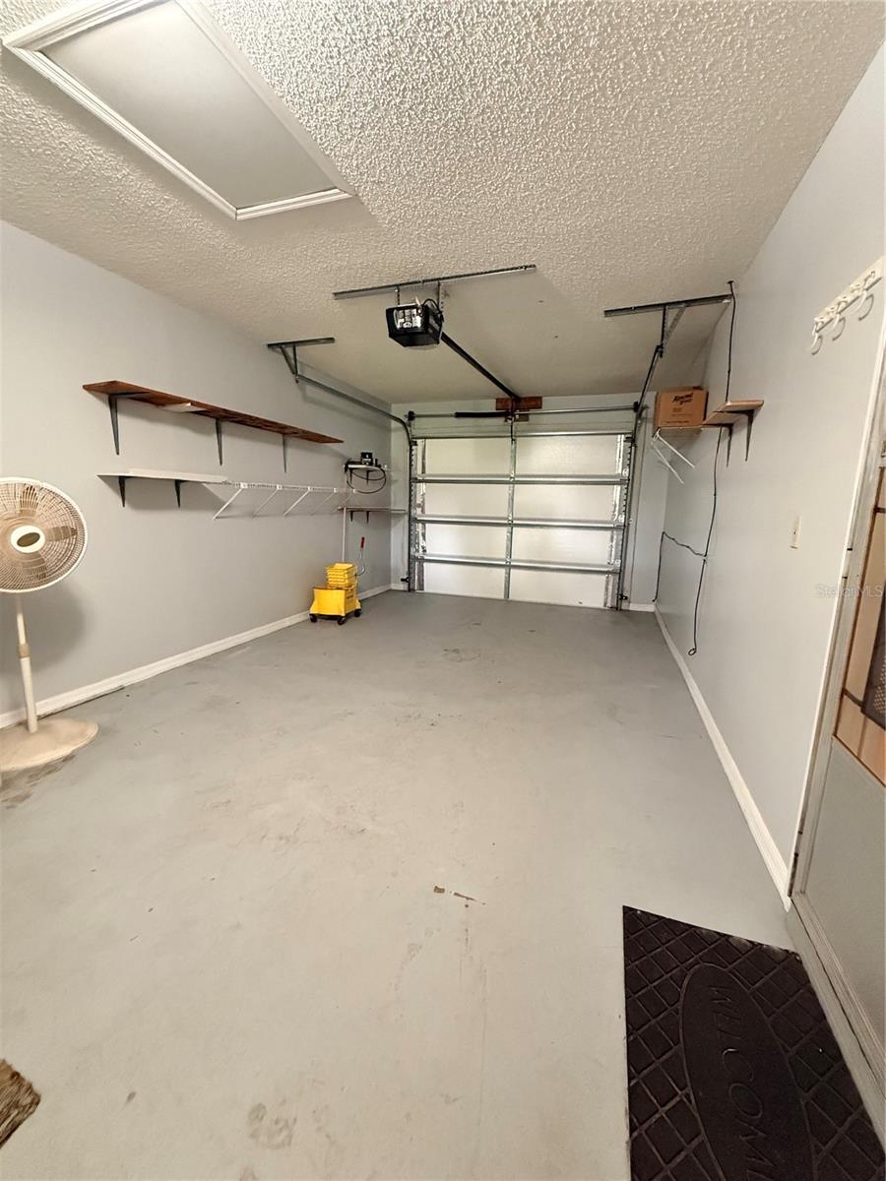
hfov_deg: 85.7
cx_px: 443
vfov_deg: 102.1
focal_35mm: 14
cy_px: 590
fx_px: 478
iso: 1000
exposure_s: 1/60
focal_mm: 2.22
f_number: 2.2
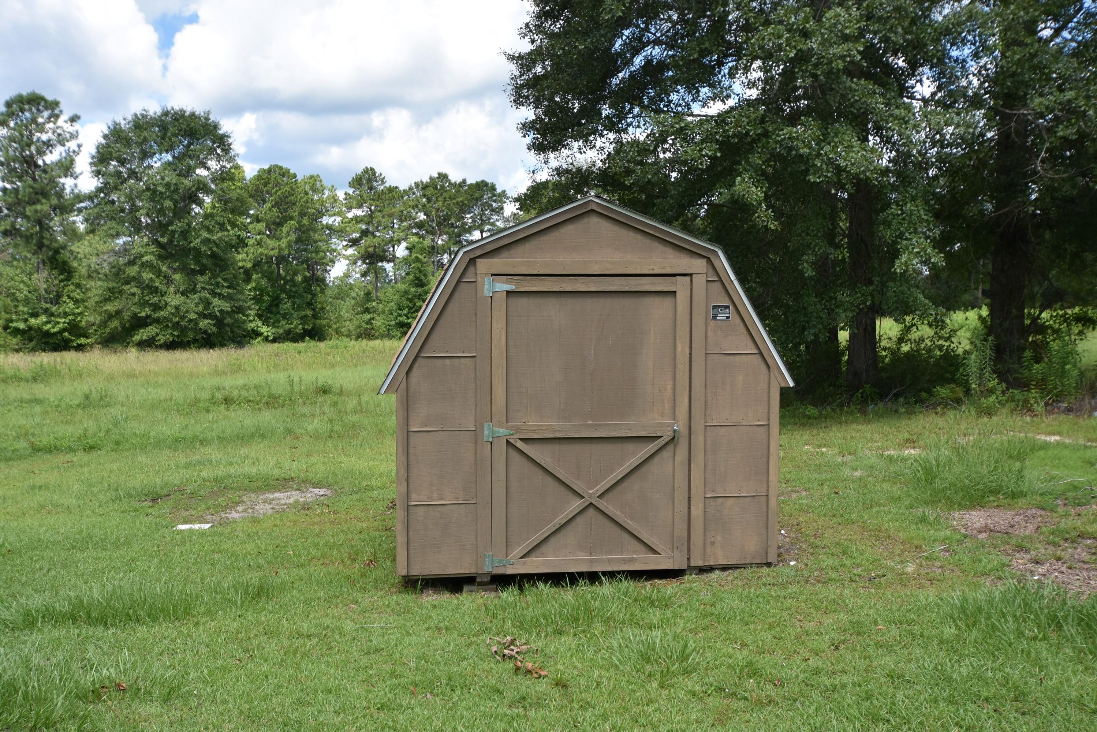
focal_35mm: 33
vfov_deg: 40.0
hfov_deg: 57.2
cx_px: 548
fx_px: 1006
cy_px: 366
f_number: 8
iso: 280
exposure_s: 1/500
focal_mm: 22
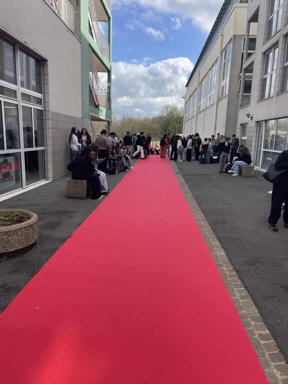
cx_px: 144
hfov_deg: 53.1
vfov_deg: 67.3
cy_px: 192
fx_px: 288
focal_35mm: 26
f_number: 1.6
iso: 32
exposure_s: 1/1335
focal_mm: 4.2
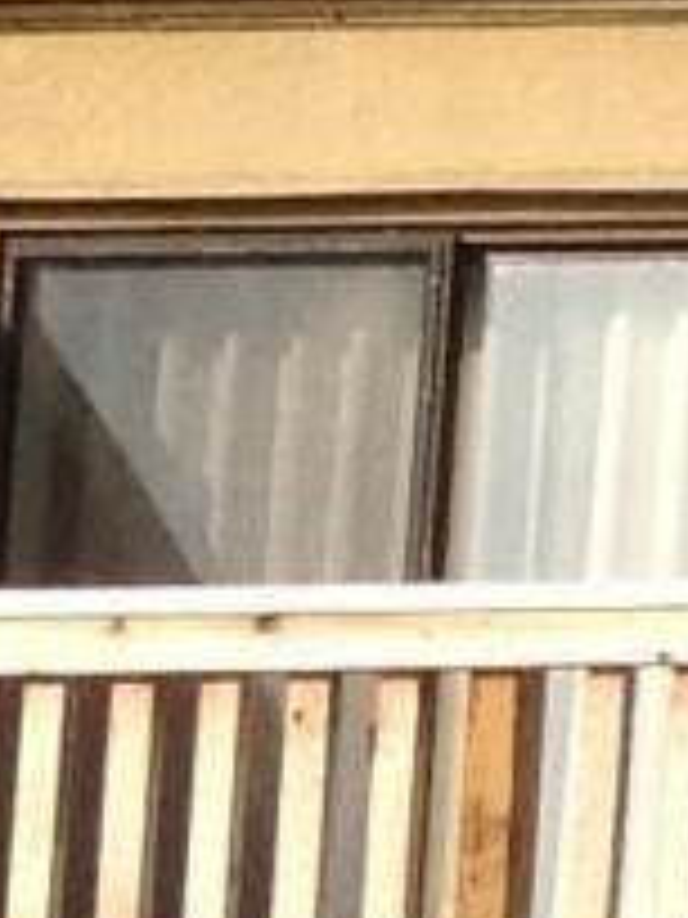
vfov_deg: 5.8
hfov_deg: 3.7
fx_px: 9063
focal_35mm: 342
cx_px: 4124
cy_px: 1177
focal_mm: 4.28
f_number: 2.4
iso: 50
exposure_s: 1/3030
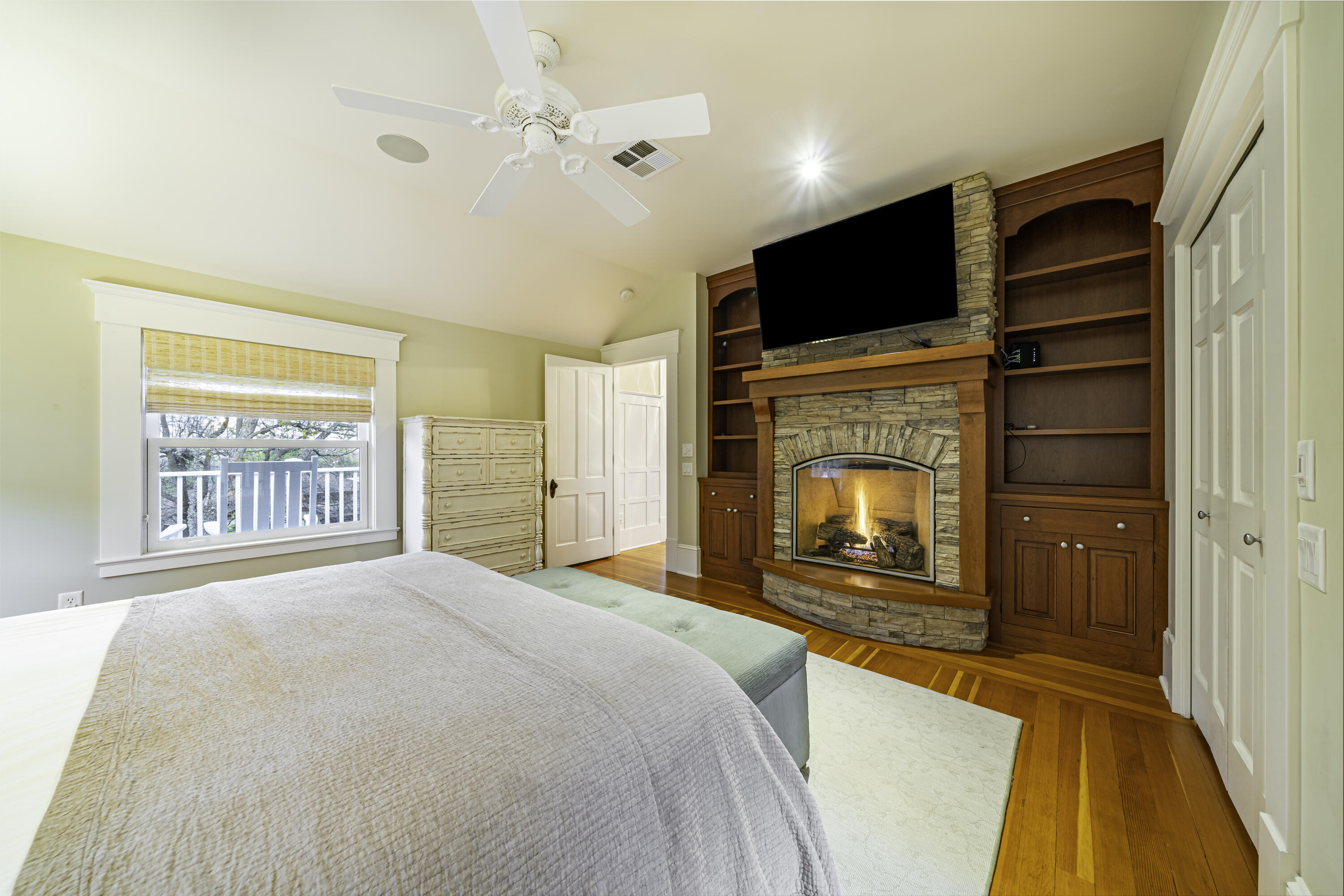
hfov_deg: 112.6
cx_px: 672
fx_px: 448
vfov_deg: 90.0
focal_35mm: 12
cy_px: 448
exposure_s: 1/4
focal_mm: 12
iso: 100
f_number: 9
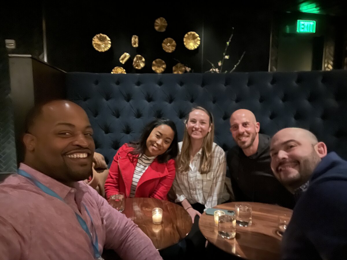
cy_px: 130
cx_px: 174
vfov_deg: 58.9
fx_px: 231
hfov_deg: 73.9
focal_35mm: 23
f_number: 2.2
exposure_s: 1/8
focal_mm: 2.71
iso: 3200
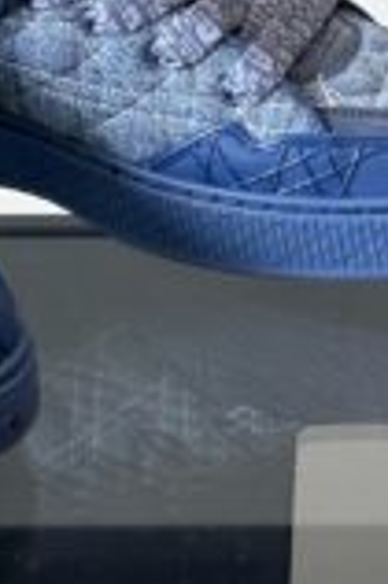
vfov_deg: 10.3
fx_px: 3078
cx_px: -70
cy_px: -436
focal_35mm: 190
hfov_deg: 7.2
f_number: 1.78
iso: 80
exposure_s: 1/121
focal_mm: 6.86
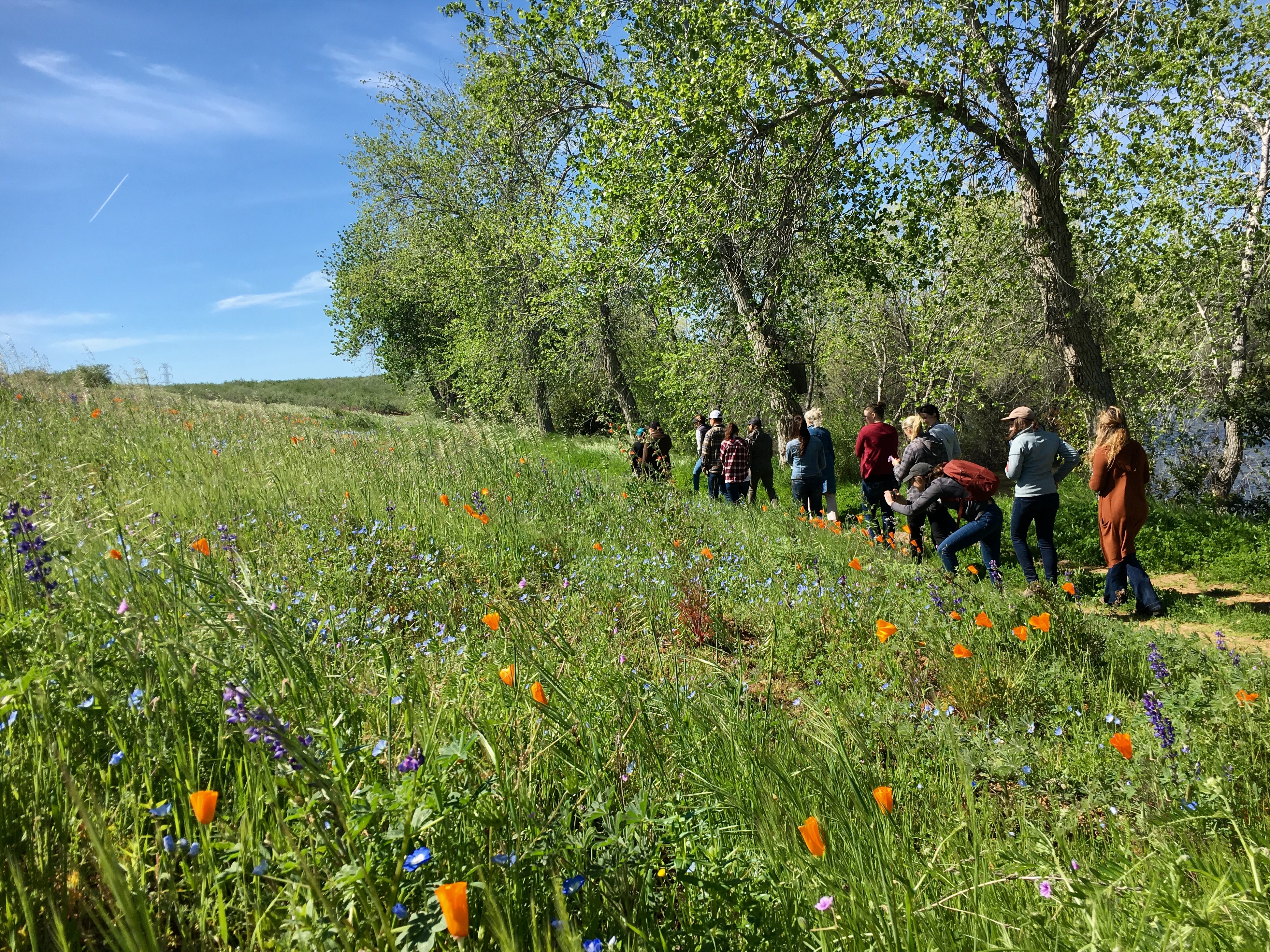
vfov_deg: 46.8
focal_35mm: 30
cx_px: 652
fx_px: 1101
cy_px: 490
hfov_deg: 60.0
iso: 25
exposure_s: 1/1148
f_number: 2.2
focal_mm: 4.15
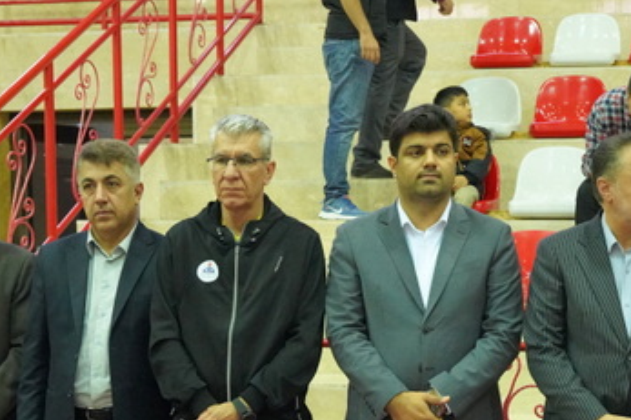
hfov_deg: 25.7
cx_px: 447
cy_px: 368
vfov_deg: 17.2
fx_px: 1370
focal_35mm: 78
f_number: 4
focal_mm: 31.9
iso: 8000
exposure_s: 1/160
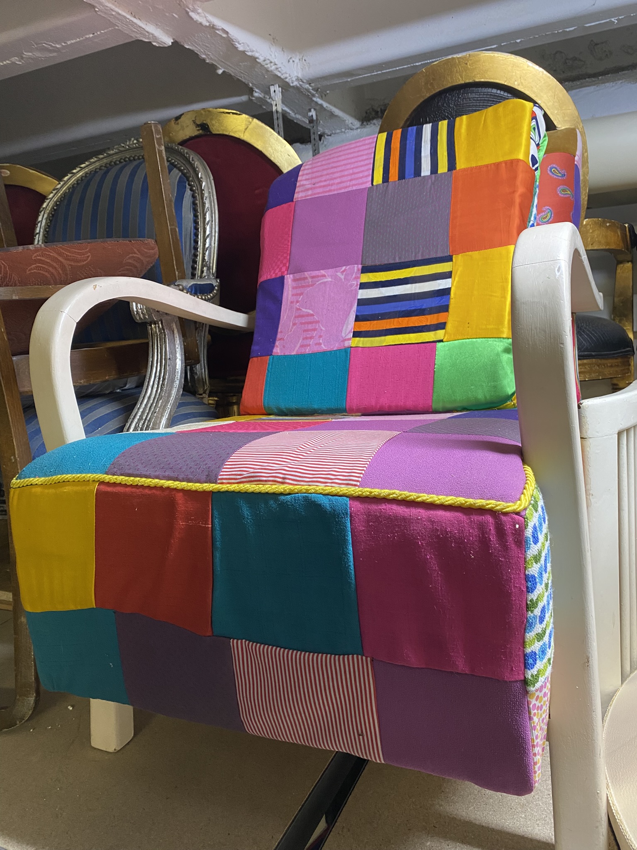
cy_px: 425
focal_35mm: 26
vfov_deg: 67.3
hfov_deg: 53.1
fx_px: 638
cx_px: 318
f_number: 1.8
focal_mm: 4.25
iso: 200
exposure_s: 1/50
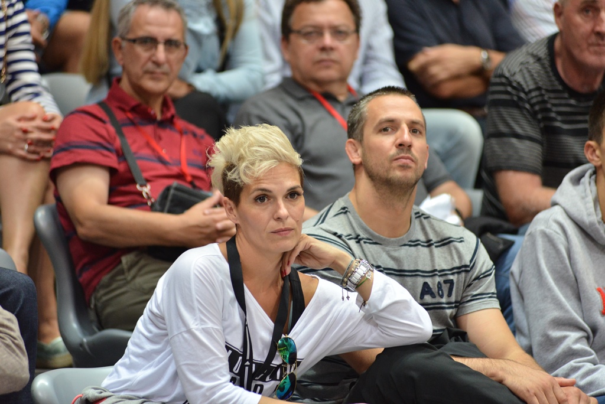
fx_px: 3363
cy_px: 202
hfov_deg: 10.3
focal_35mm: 200
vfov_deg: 6.9
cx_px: 302
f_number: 3.5
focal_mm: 200
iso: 2500
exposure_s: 1/320
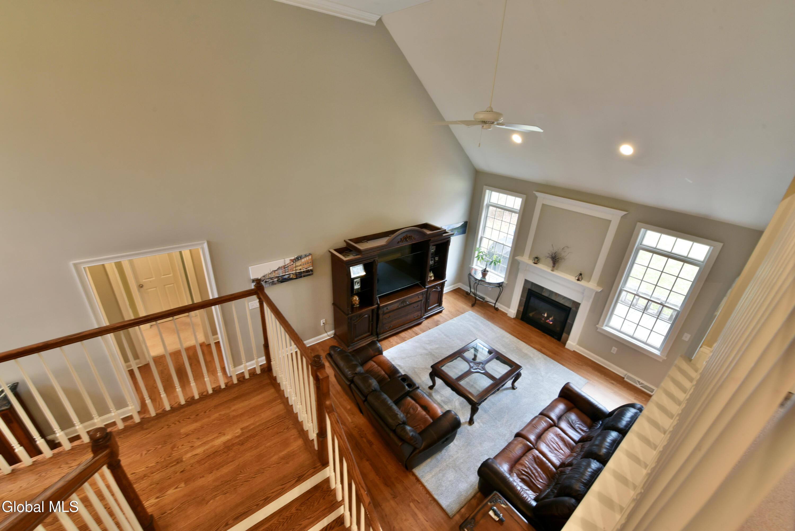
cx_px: 398
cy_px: 266
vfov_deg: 81.3
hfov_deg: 104.2
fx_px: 309
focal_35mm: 14
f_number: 11
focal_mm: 14
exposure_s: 1/6
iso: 800
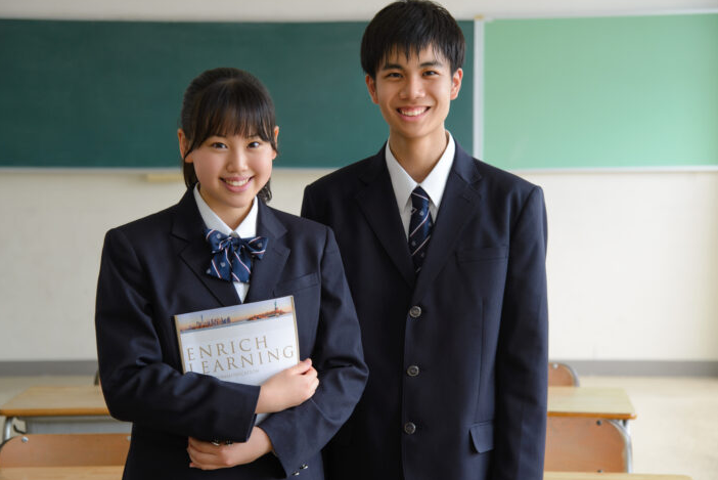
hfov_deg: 24.7
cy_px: 240
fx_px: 1636
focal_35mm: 82
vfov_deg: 16.7
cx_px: 349
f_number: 5
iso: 320
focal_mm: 75
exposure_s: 1/200
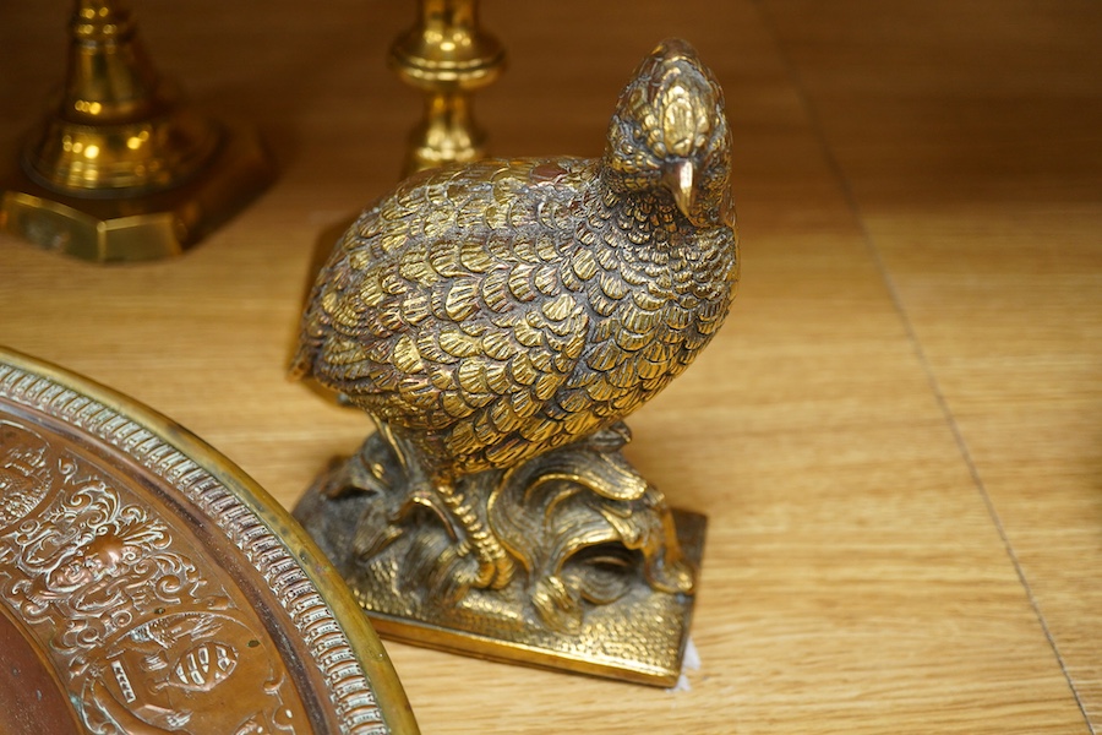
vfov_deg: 29.9
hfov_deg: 43.6
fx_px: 1377
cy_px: 368
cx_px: 551
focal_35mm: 45
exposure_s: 1/125
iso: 1250
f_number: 3.5
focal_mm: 30
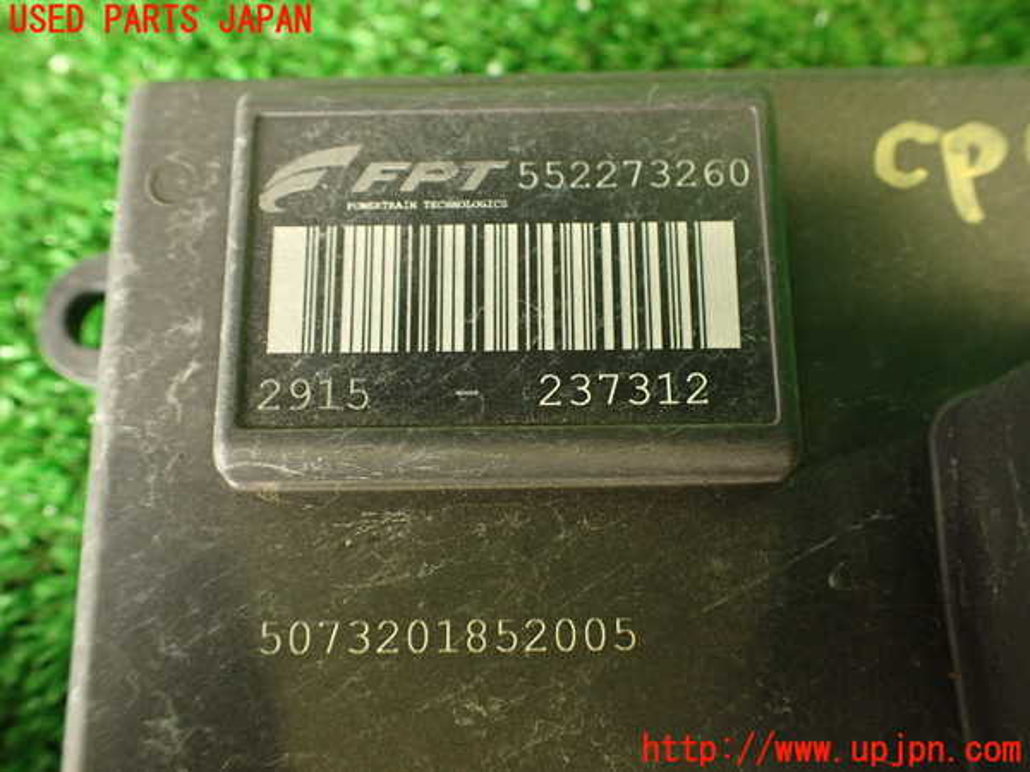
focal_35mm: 30
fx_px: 893
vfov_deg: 46.8
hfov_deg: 60.0
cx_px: 515
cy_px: 386
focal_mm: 5.4
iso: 320
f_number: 2.3
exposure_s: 1/30
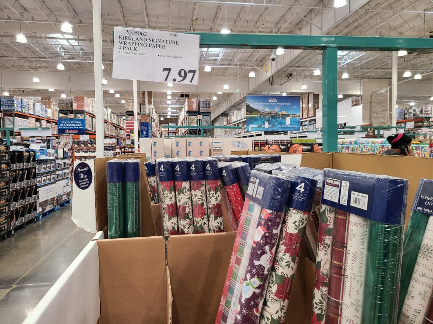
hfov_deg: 67.3
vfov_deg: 53.1
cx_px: 216
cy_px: 162
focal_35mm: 26
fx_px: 325
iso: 80
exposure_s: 1/59
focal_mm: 5.4
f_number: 1.8
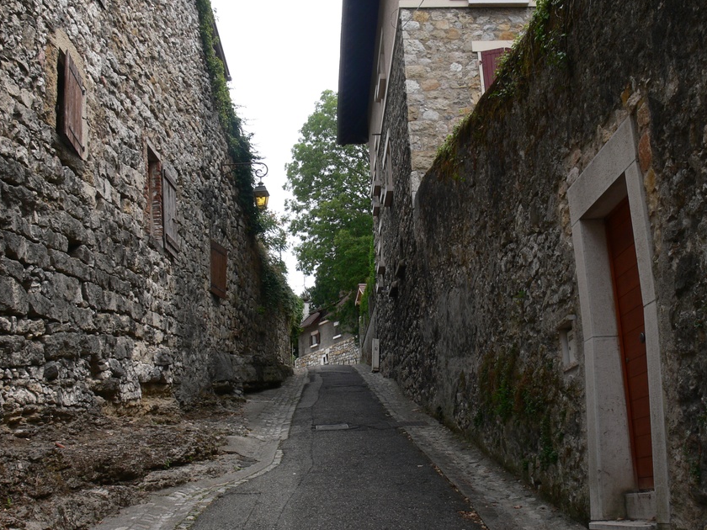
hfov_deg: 44.8
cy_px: 259
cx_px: 371
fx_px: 858
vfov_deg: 34.3
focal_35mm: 42
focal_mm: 7.4
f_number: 5.6
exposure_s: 1/160
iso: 80
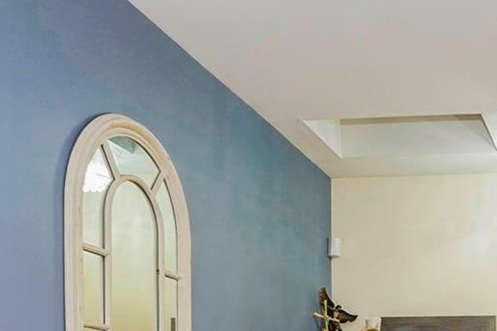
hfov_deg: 27.6
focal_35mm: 63
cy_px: 425
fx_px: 870
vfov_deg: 19.9
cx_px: 614
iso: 250
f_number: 4
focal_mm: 16
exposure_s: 1/30
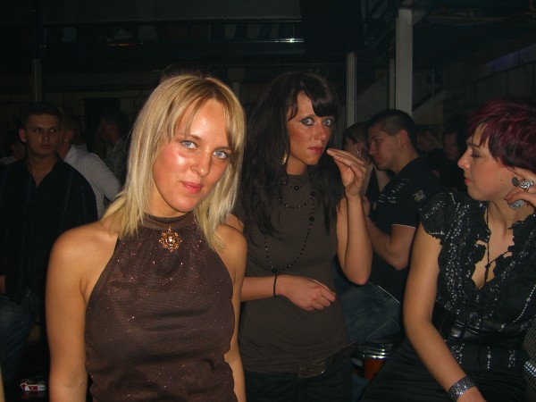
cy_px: 201
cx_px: 268
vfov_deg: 37.7
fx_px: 588
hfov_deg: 49.0
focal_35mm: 38
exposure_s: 1/60
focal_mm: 7.9
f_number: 2.8
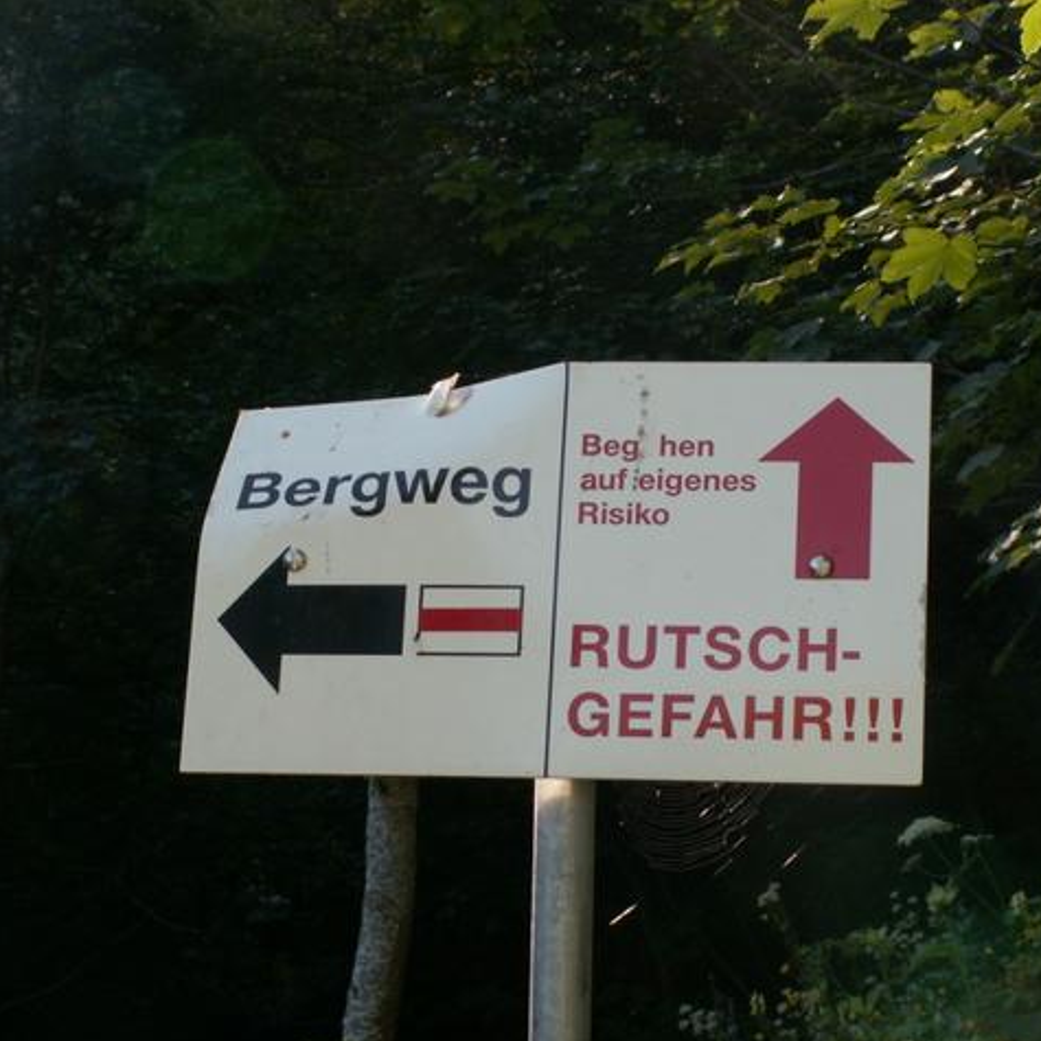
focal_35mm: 106
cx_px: 539
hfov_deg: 16.4
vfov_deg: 16.4
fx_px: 3606
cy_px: 524
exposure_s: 1/80
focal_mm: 14.82
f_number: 5
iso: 50
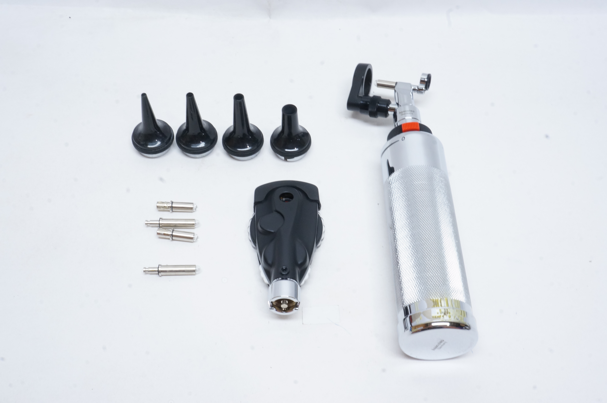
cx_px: 304
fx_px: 707
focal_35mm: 42
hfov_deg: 46.4
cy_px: 202
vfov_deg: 31.8
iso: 800
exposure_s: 1/4
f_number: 22
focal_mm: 28
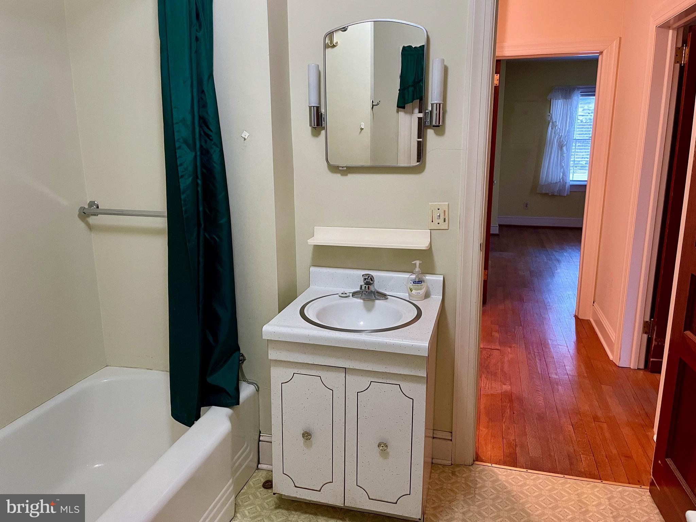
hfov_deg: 67.3
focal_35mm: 26
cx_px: 348
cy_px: 261
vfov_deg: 53.1
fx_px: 523
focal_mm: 4.2
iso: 400
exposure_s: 1/40
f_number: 1.6
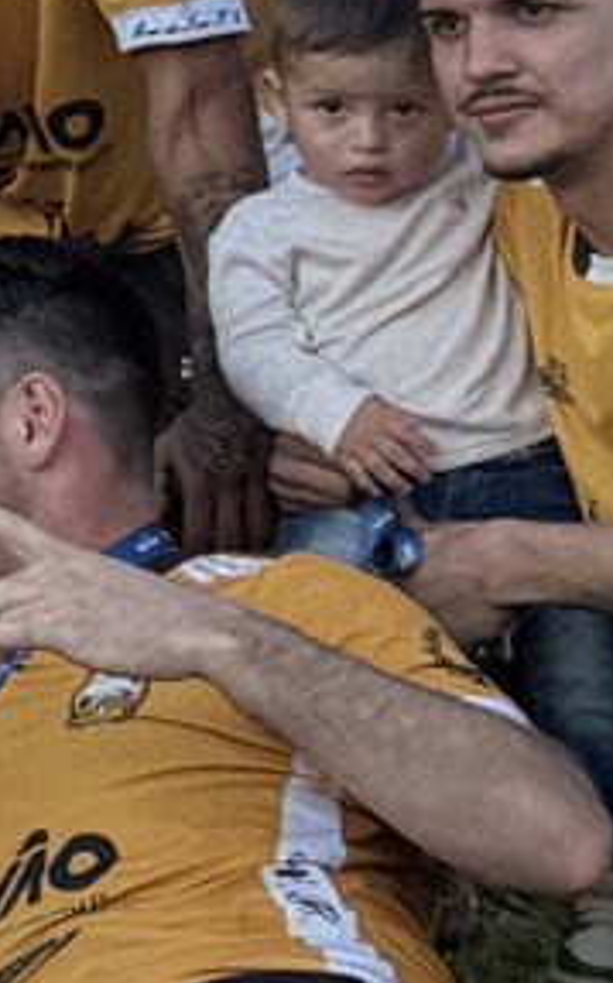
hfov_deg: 5.1
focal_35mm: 227
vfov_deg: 9.2
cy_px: 7
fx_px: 6077
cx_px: -1983
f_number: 1.78
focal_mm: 6.76
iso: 80
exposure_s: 1/849
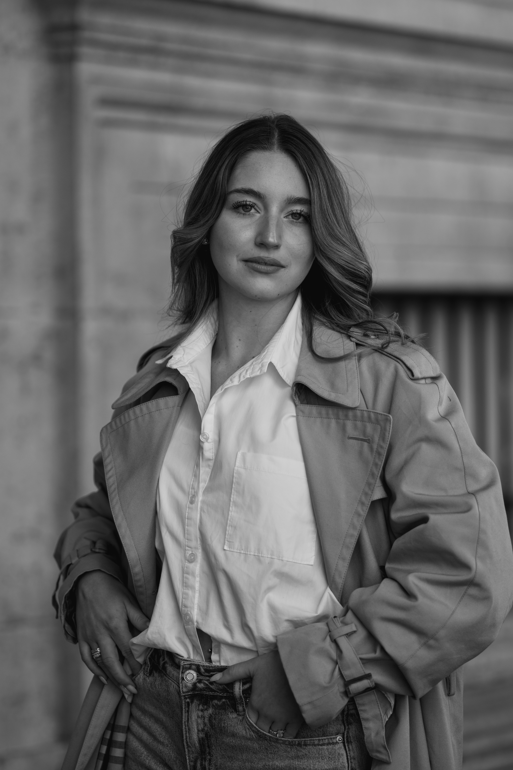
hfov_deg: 10.8
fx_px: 2725
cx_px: 256
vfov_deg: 16.1
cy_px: 385
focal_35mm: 128
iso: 100
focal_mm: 85
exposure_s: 1/500
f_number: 1.8
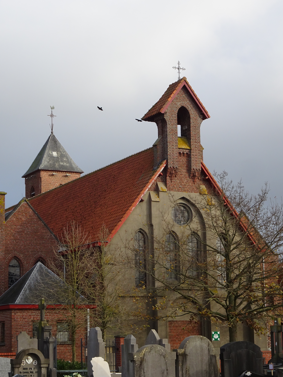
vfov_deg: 25.0
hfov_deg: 18.9
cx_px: 121
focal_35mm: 78
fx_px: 850
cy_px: 187
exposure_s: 1/250
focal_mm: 9.87
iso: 80
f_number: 4.5
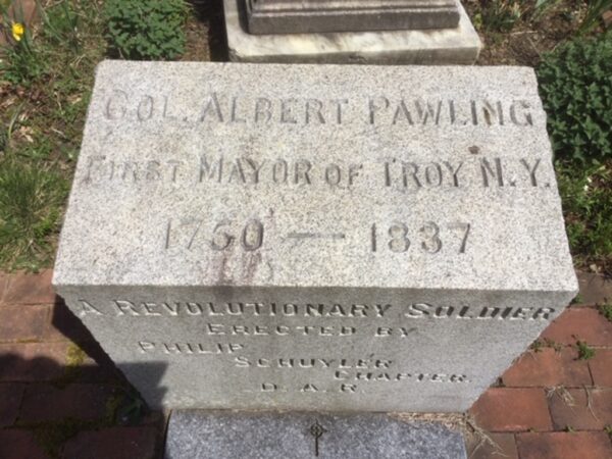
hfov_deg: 58.4
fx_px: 548
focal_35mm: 31
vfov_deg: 45.4
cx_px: 306
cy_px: 230
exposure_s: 1/2262
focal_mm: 3.3
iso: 25
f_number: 2.4
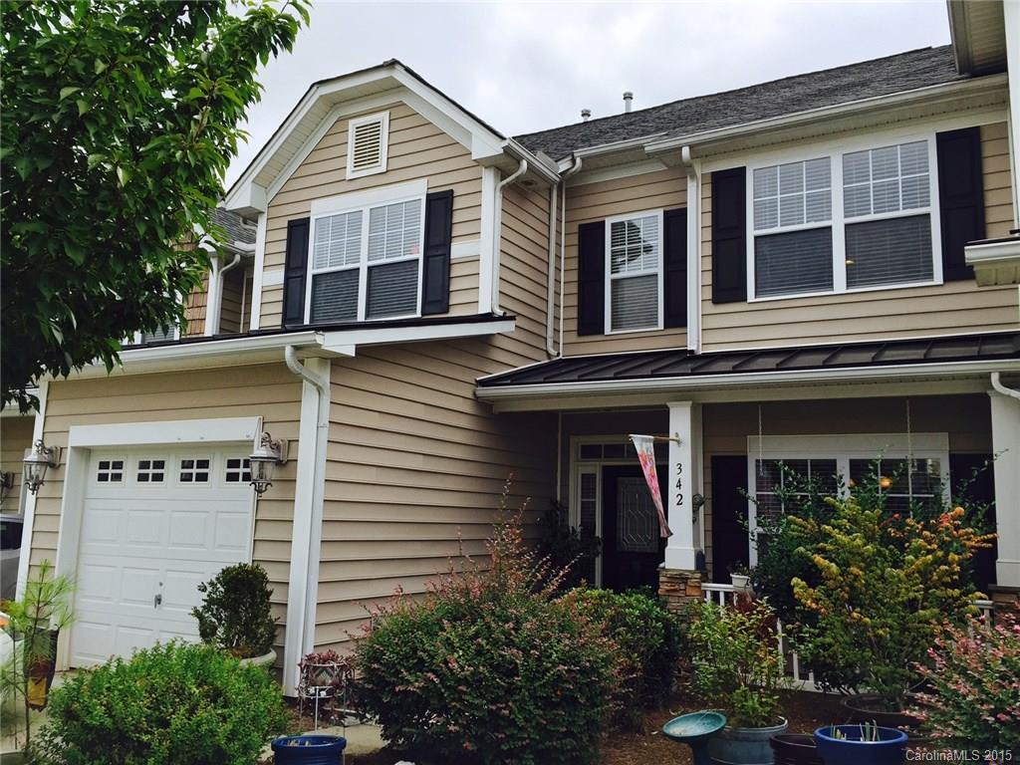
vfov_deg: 48.2
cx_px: 510
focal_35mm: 29
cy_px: 382
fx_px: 855
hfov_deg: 61.7
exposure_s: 1/1464
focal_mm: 4.15
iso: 32
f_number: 2.2
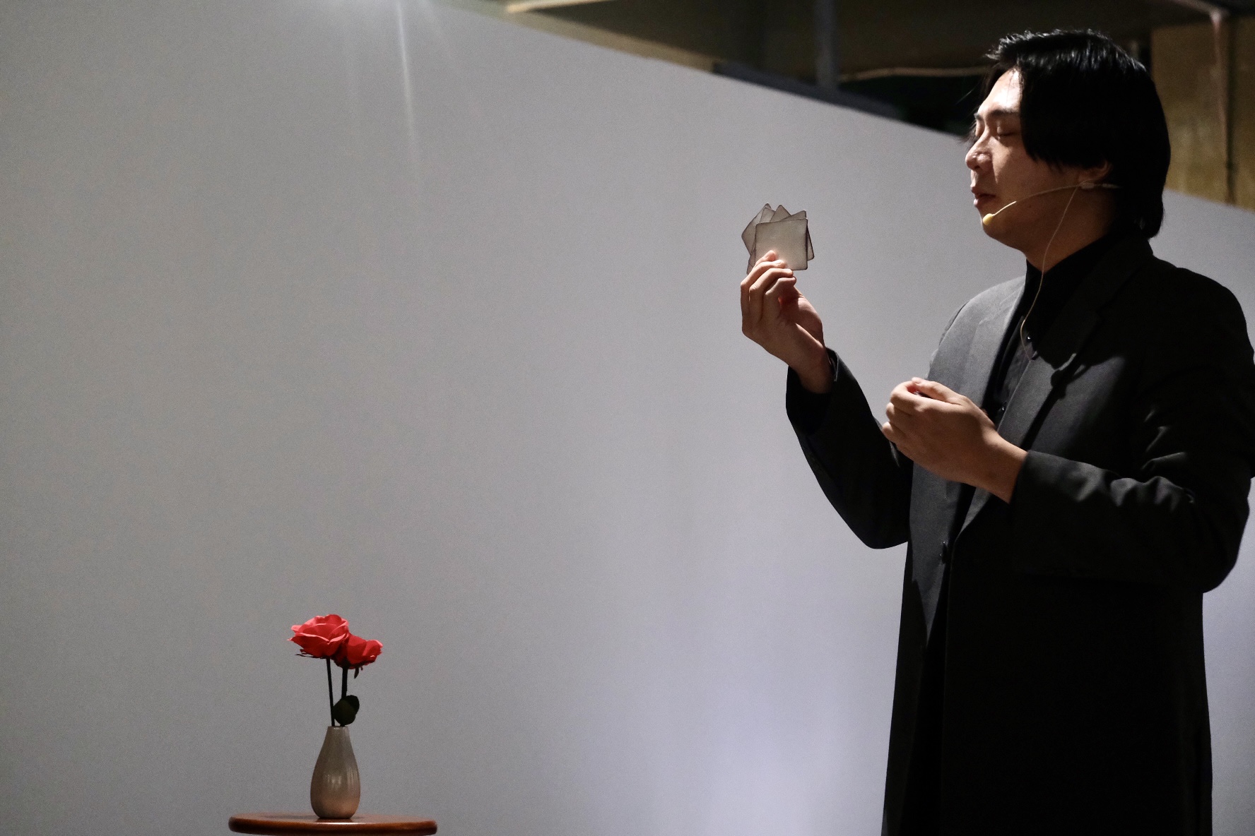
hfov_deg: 24.5
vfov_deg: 16.5
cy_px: 418
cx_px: 628
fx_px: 2893
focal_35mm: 83
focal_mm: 55
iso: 6400
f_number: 4
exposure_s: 1/125
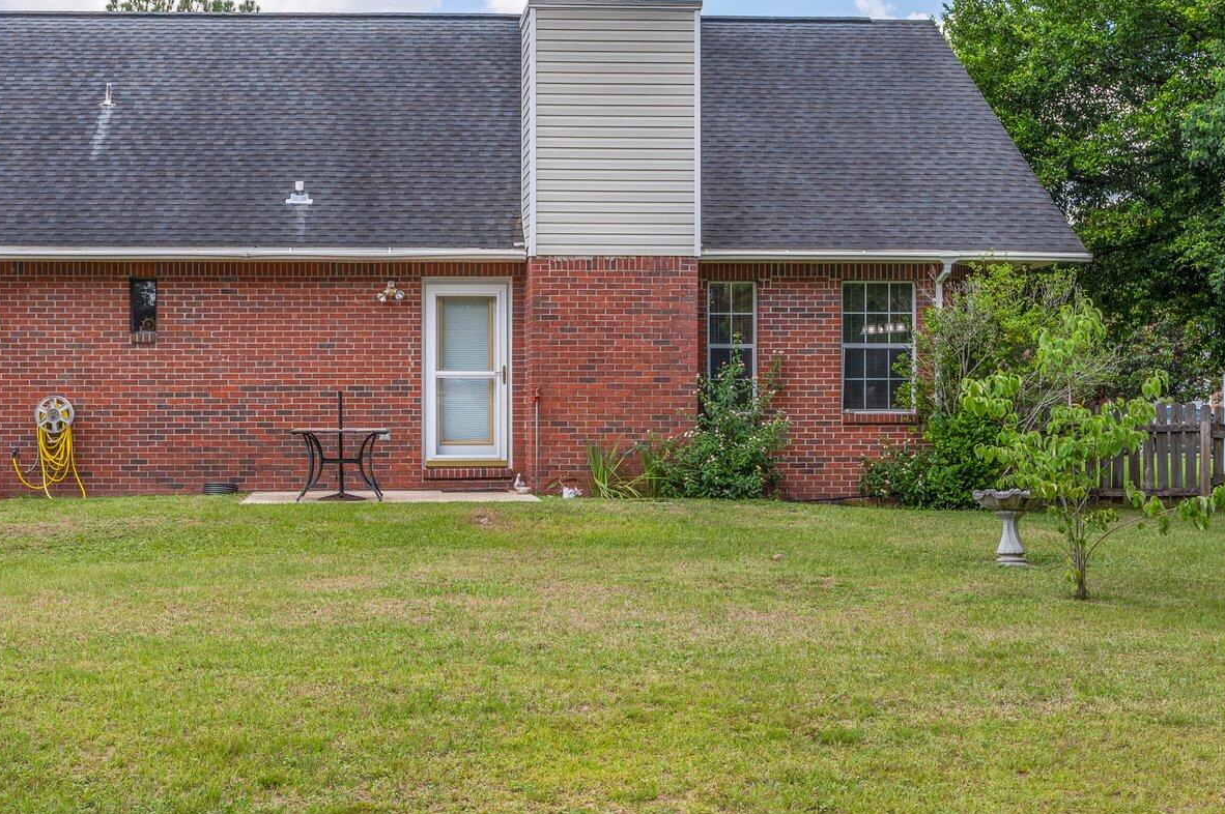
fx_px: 1768
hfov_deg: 37.7
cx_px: 388
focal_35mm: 52
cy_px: 423
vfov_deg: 25.9
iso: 100
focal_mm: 30
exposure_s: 1/160
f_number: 9
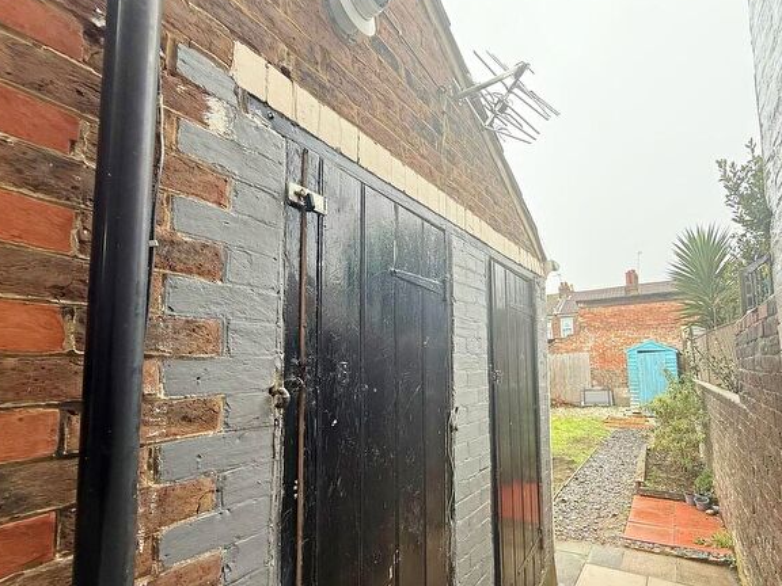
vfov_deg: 74.3
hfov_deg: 90.2
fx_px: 384
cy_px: 336
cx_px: 456
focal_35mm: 17
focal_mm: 2.22
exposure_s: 1/99
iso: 50
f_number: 2.2
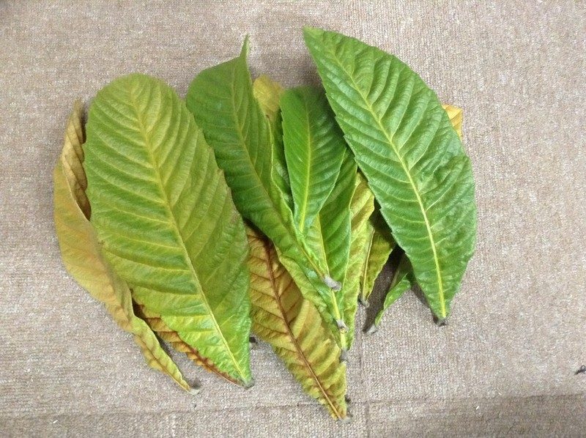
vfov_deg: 42.9
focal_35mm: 33
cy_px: 219
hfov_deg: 55.4
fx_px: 558
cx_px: 293
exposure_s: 1/15
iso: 500
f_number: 2.4
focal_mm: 3.3
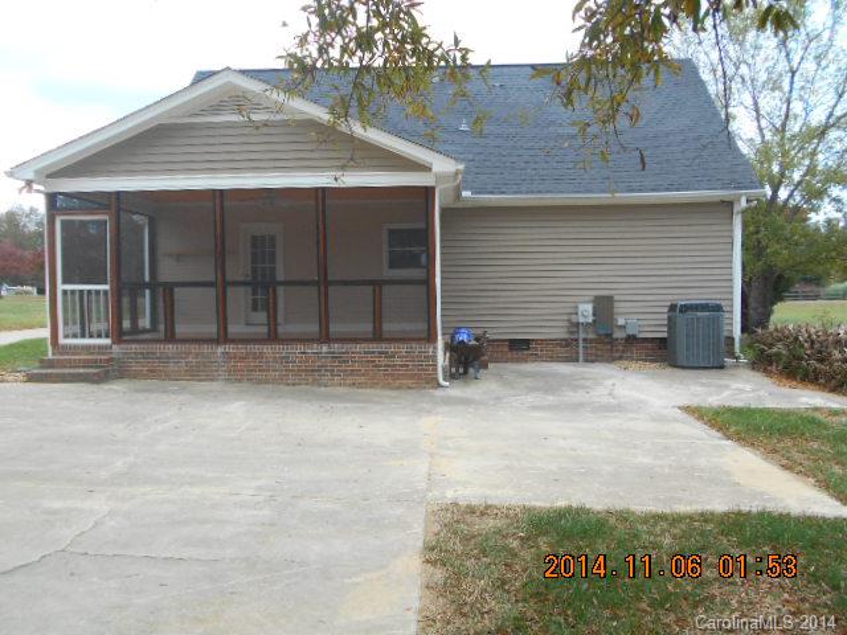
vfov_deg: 53.1
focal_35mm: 26
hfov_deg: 67.3
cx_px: 424
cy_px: 318
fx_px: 636
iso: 110
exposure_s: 1/250
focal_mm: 4.6
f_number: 3.2
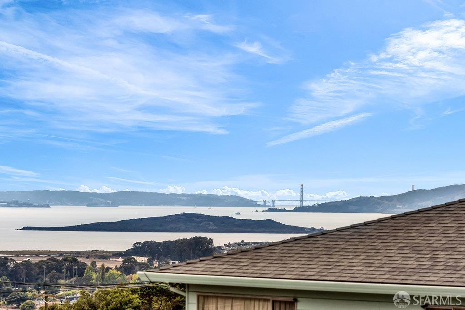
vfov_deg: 9.3
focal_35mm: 148
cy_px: 155
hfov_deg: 13.9
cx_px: 232
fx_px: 1912
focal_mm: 99
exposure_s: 1/1000
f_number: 6.3
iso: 100
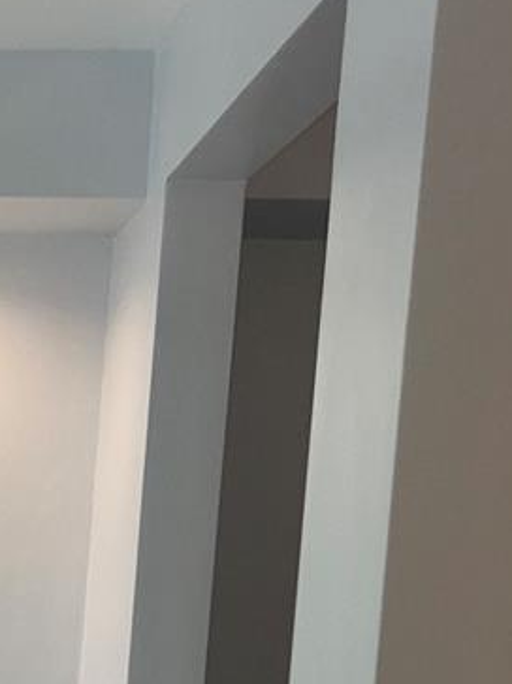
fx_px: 1697
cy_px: 716
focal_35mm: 86
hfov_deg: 15.5
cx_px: -301
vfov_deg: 21.8
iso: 40
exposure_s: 1/124
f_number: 1.5
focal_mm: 5.7
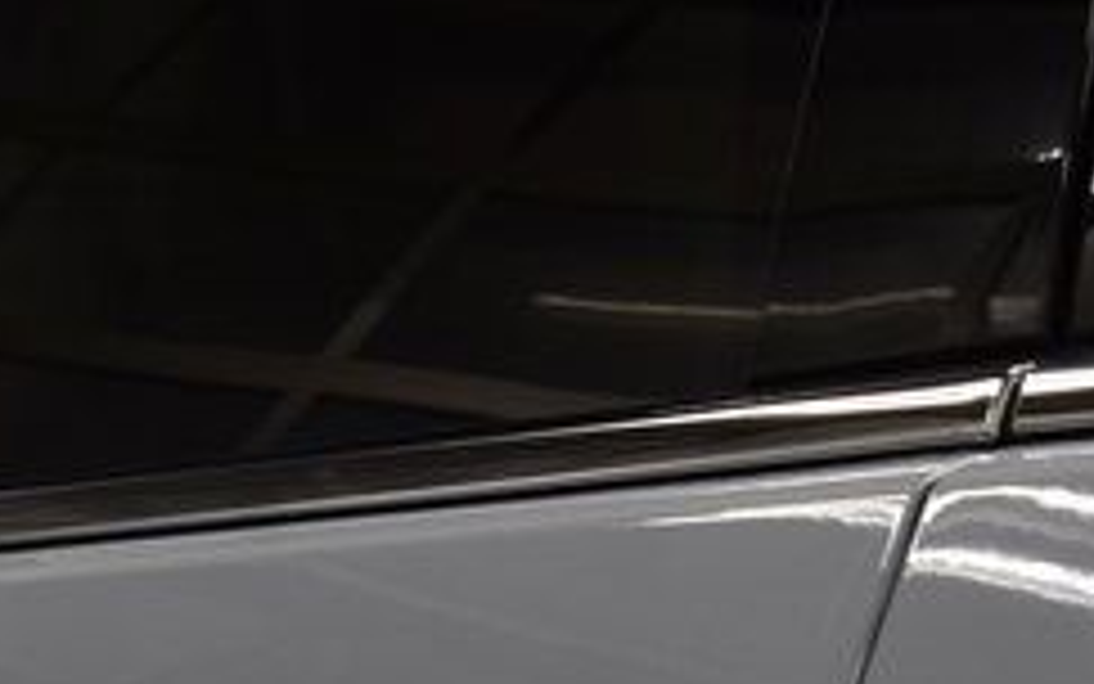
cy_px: 916
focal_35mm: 185
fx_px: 5517
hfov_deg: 11.3
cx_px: 612
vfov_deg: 7.0
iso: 640
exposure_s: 1/60
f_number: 8
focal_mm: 46
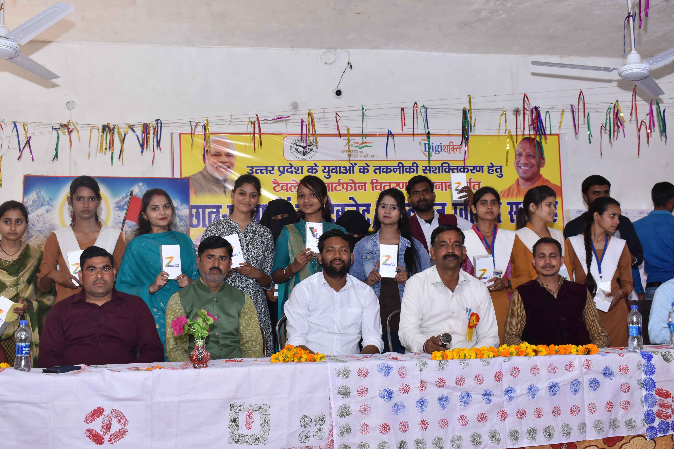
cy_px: 224
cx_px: 337
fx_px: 814
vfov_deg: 30.8
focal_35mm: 44
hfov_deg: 45.0
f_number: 5.6
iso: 800
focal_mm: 29
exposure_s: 1/160
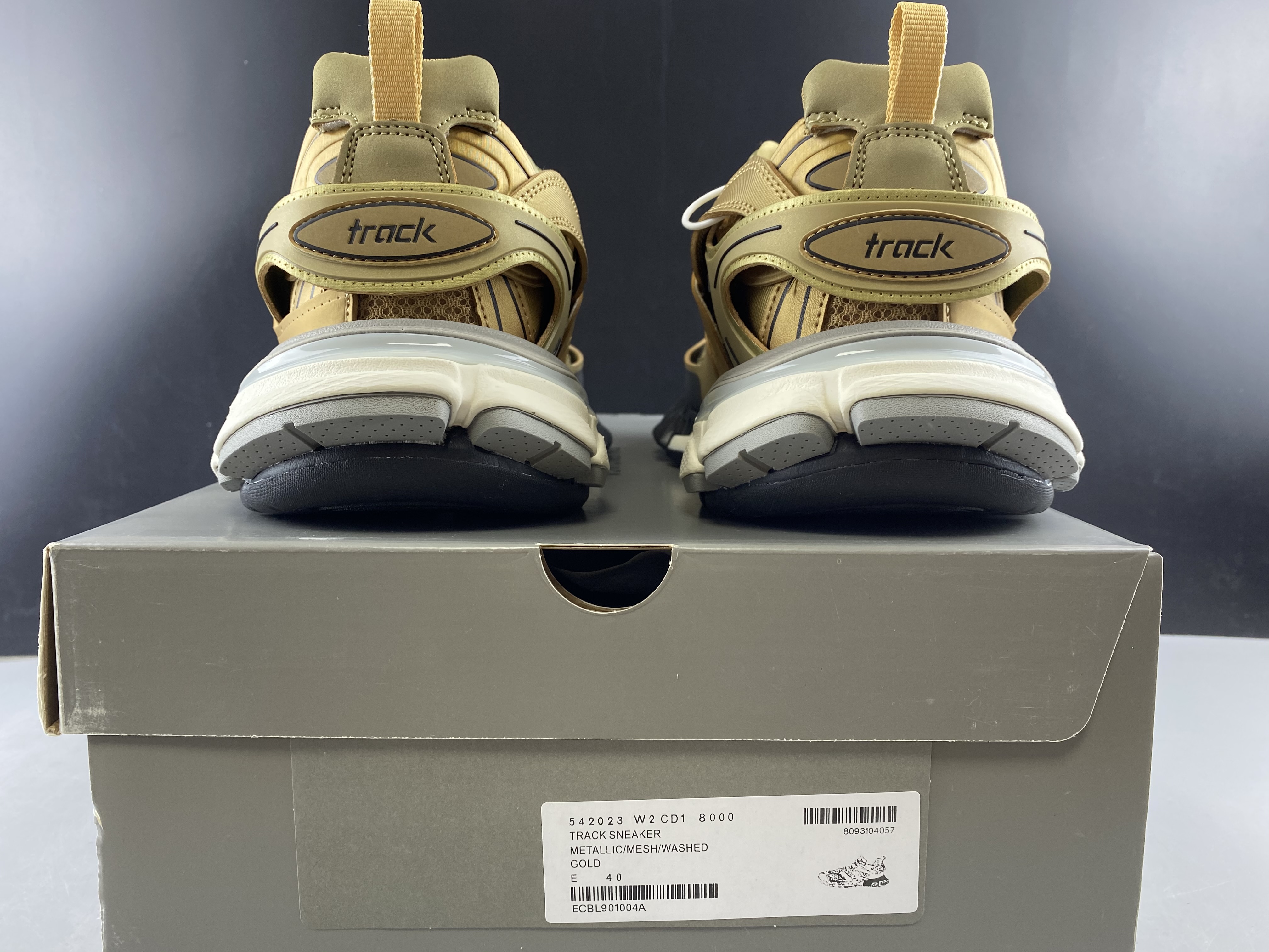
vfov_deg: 53.1
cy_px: 476
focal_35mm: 26
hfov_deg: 67.3
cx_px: 634
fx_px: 953
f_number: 1.8
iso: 80
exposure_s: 1/50
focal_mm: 4.25
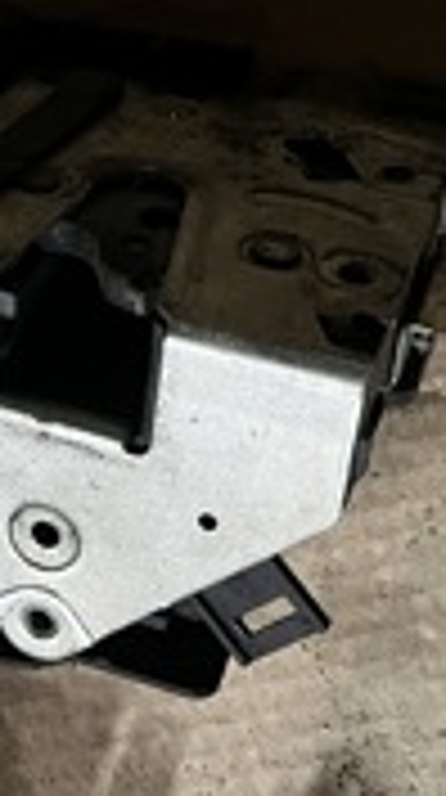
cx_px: -104
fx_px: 1626
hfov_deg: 15.0
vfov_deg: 27.4
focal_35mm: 77
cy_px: 256
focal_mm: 5.1
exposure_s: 1/25
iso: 500
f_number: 1.6
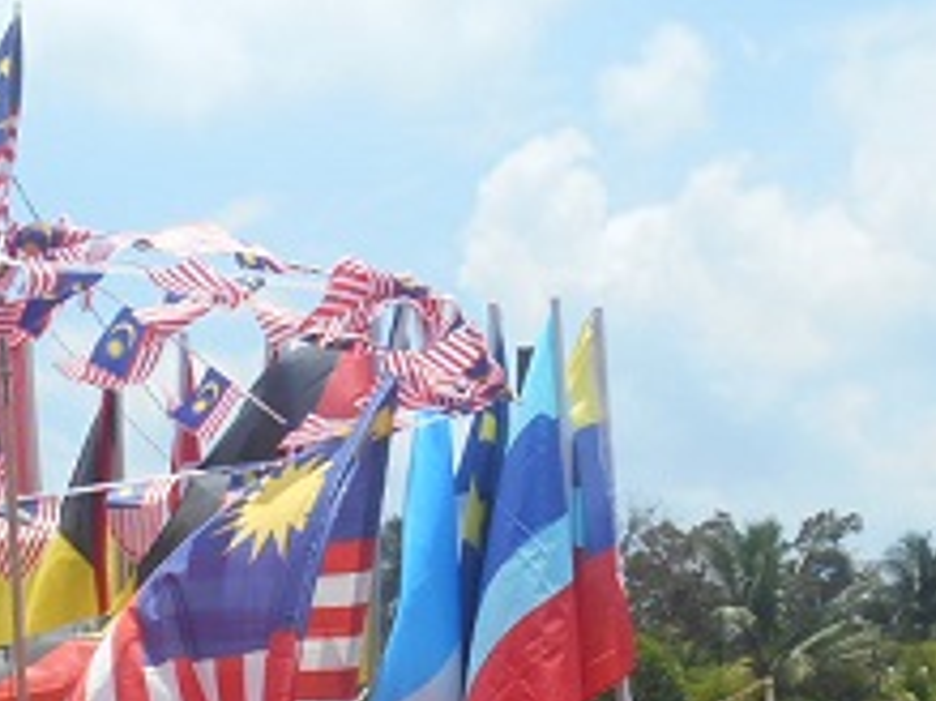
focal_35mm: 76
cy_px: 1017
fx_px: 2054
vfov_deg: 17.6
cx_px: 128
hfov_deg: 25.0
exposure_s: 1/1250
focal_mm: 4.7
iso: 80
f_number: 3.4
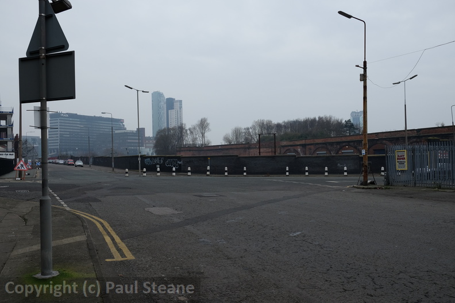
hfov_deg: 60.3
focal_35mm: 31
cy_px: 152
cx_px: 228
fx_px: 392
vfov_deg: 42.3
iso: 400
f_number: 5.6
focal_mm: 20.5
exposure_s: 1/320
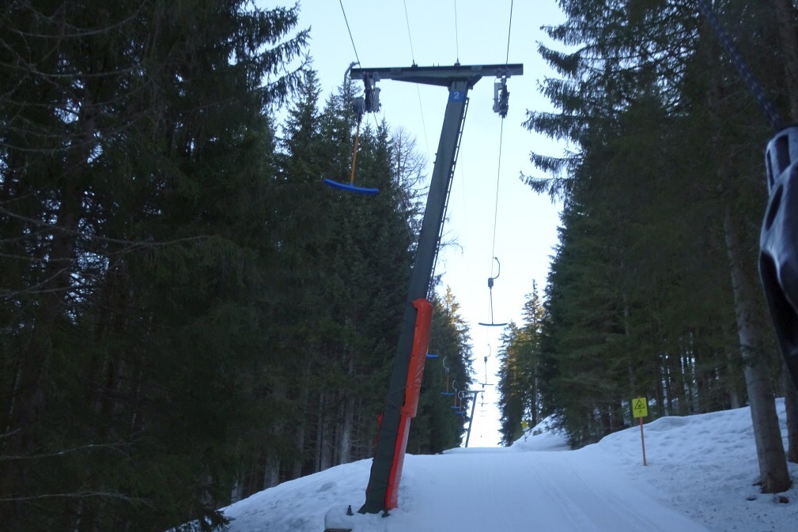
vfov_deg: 35.0
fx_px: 842
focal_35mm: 38
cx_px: 399
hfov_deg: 50.7
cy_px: 298
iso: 200
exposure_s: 1/125
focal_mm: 6.17
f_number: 4
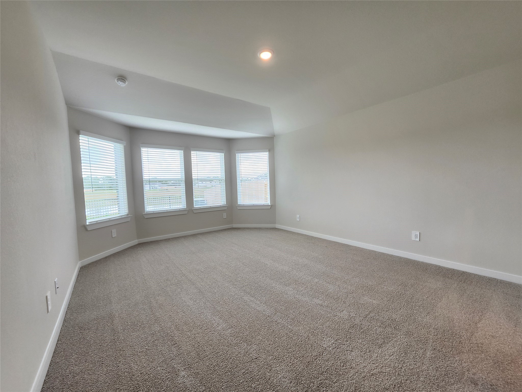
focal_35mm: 13
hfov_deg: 106.2
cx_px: 261
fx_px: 196
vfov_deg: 89.9
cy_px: 196
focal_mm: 1.74
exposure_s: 1/60
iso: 80
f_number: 2.2
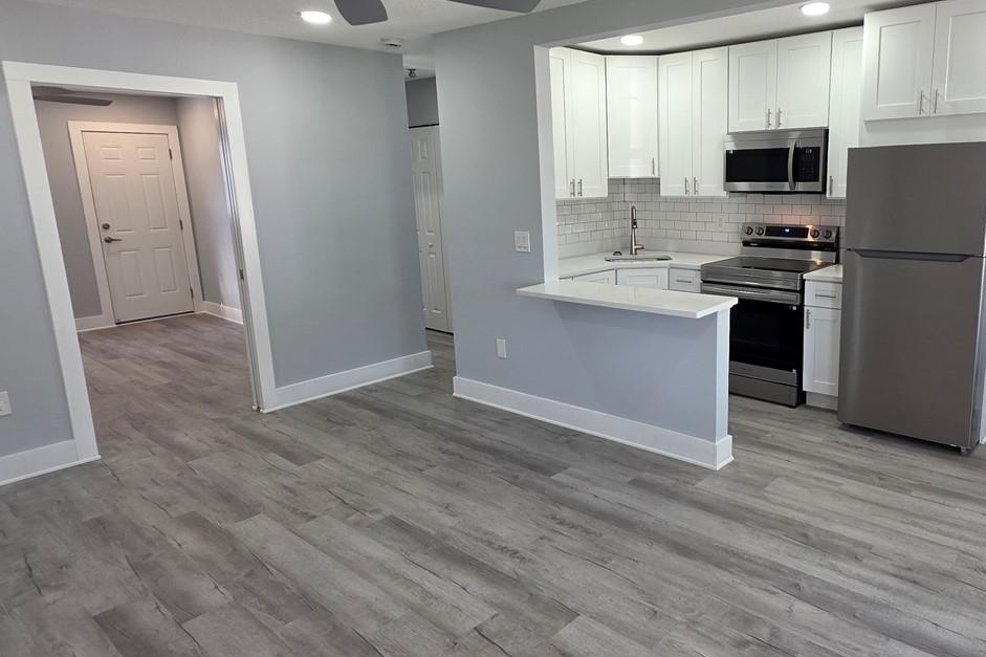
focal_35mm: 23
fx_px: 630
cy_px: 310
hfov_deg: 74.1
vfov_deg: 55.1
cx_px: 645
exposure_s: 1/120
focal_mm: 2.2
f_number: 1.9
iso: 100
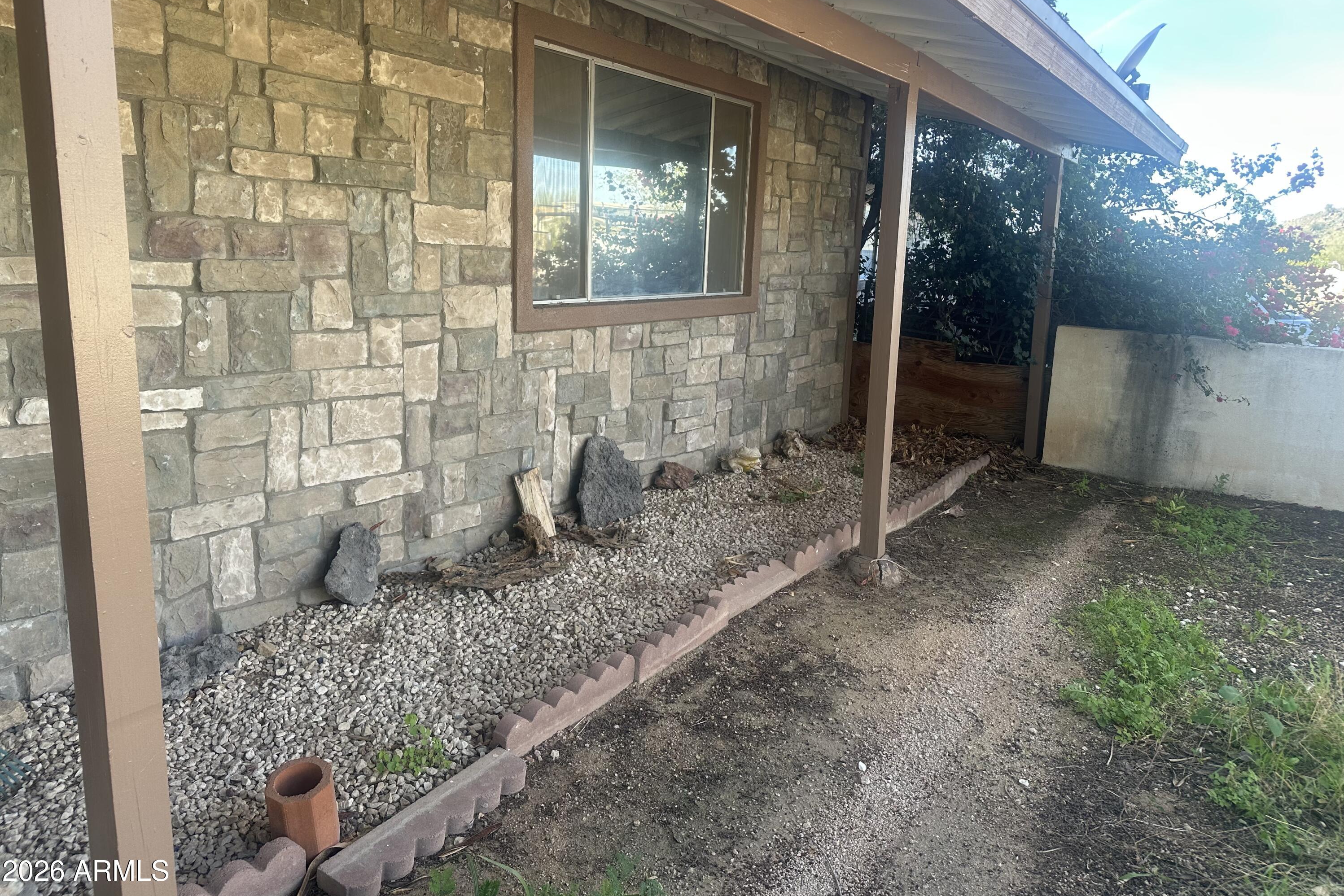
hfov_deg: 71.5
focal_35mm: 25
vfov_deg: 51.2
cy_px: 412
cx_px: 673
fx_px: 933
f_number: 1.78
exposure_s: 1/291
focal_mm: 6.86
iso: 80
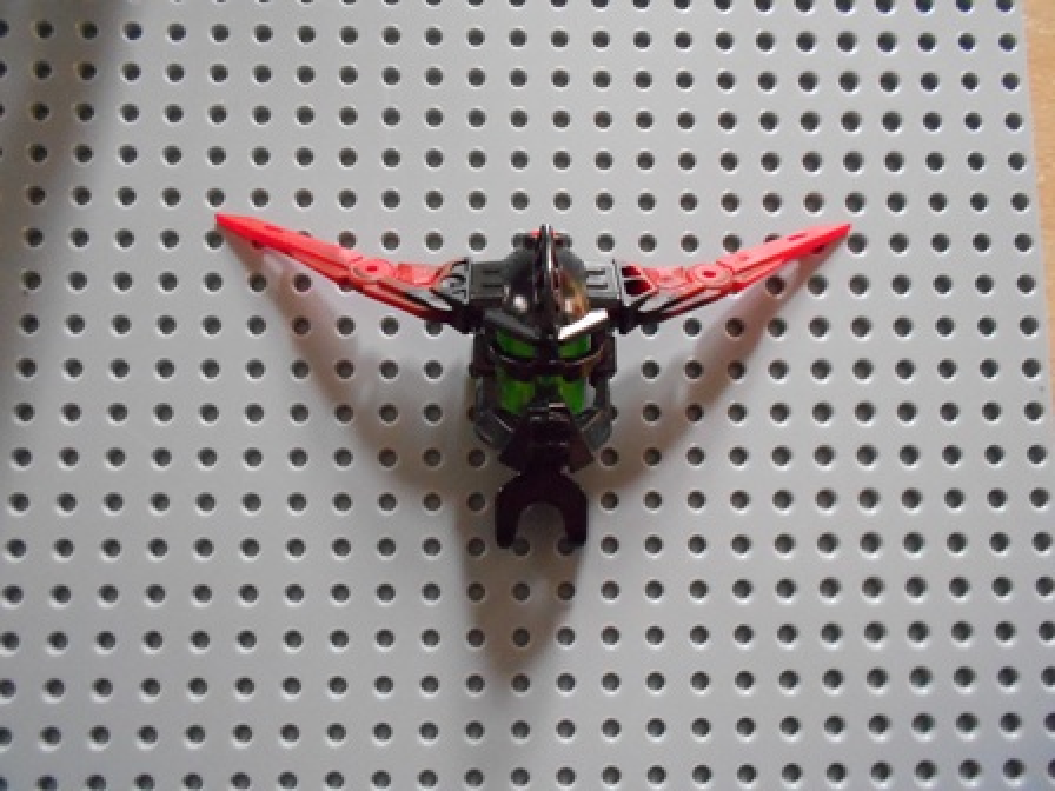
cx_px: 528
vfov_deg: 53.1
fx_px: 792
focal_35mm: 26
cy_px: 396
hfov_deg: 67.3
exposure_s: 1/80
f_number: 3.2
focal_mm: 4.6
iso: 800
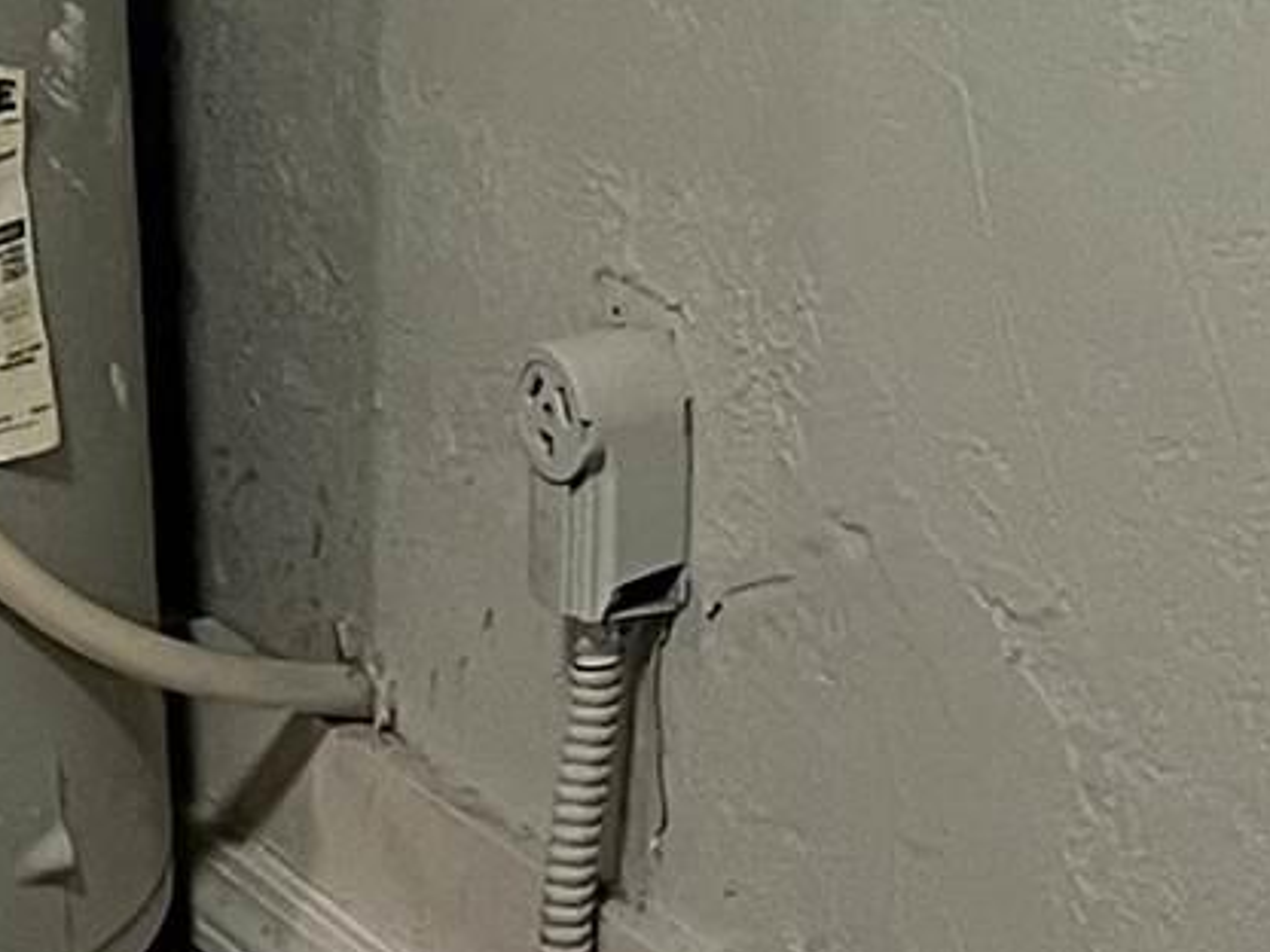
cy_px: -857
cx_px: -473
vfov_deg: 7.5
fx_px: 7044
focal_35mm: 192
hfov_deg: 10.1
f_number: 1.5
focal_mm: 5.7
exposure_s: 1/60
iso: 100
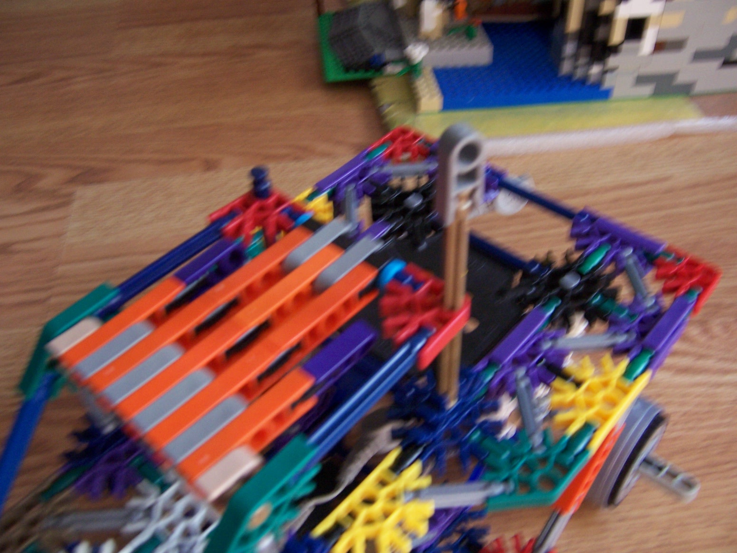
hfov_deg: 55.4
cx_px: 368
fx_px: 703
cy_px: 276
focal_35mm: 33
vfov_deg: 42.9
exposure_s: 1/10
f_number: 3.4
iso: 140
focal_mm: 5.5
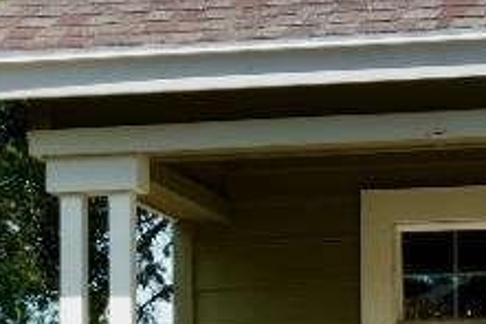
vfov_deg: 6.5
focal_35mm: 204
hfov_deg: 10.0
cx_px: 477
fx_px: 2752
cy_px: 626
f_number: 16
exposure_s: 1/60
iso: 200
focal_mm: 20.2
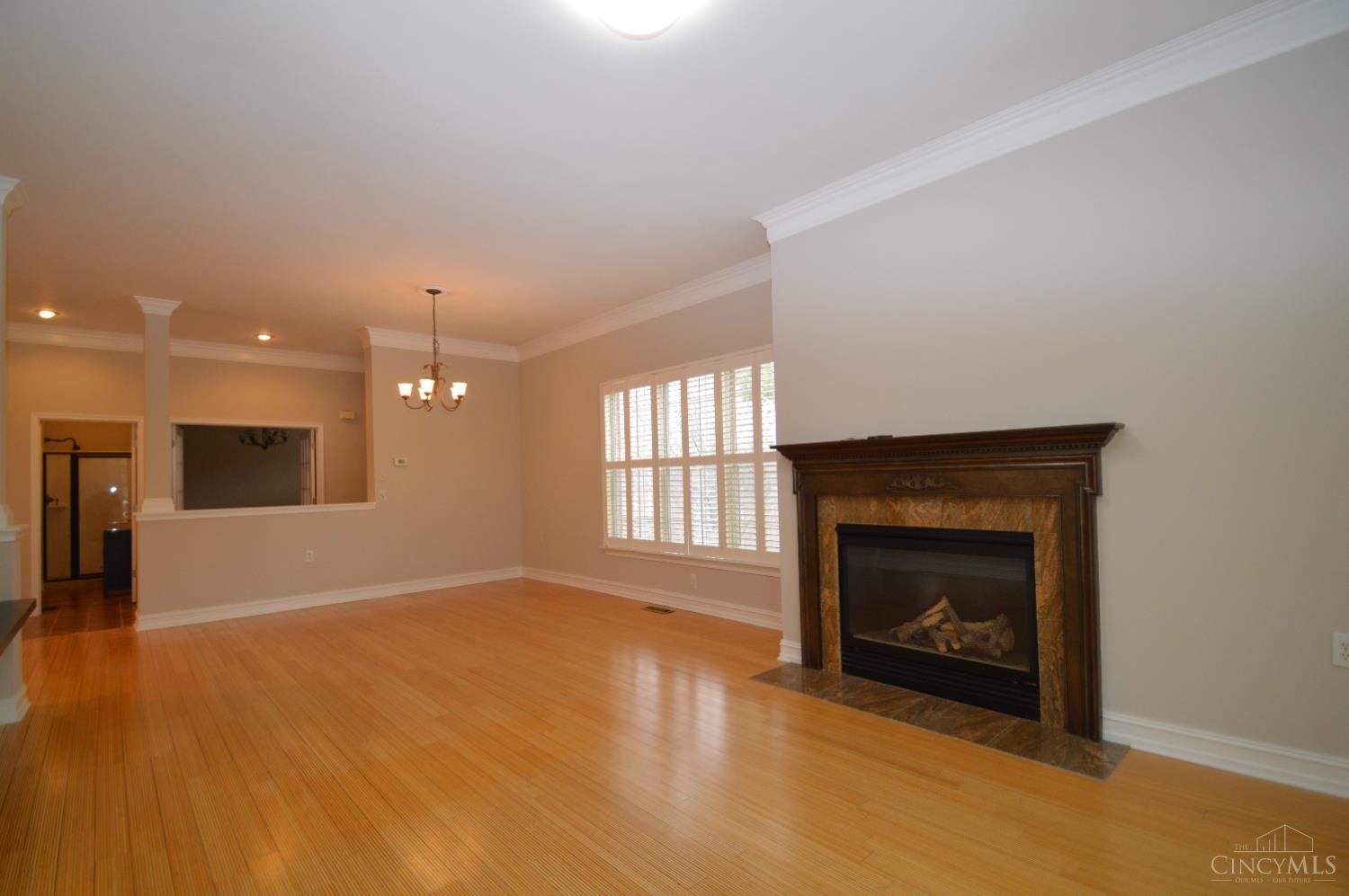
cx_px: 674
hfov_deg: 100.4
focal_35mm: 15
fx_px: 562
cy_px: 448
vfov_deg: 77.2
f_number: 3.5
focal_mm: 10
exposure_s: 1/60
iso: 560
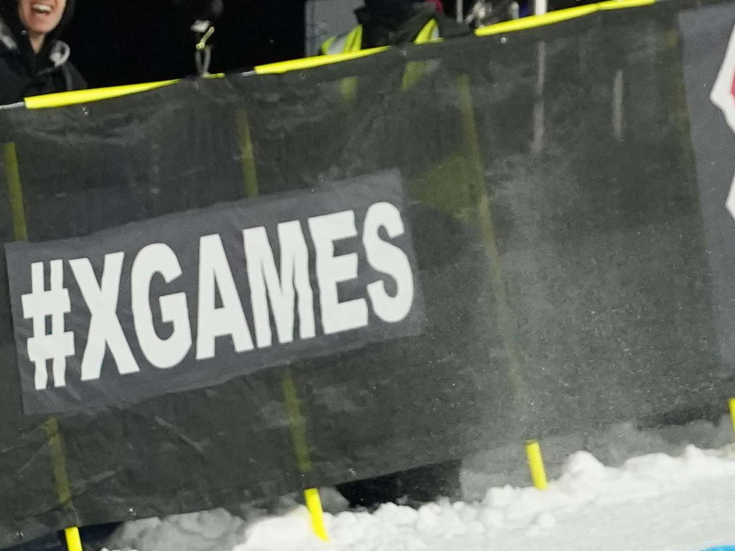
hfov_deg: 2.5
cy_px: 3
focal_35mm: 791
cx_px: 264
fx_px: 16795
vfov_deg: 1.9
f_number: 3.2
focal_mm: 198
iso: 8000
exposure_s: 1/3200
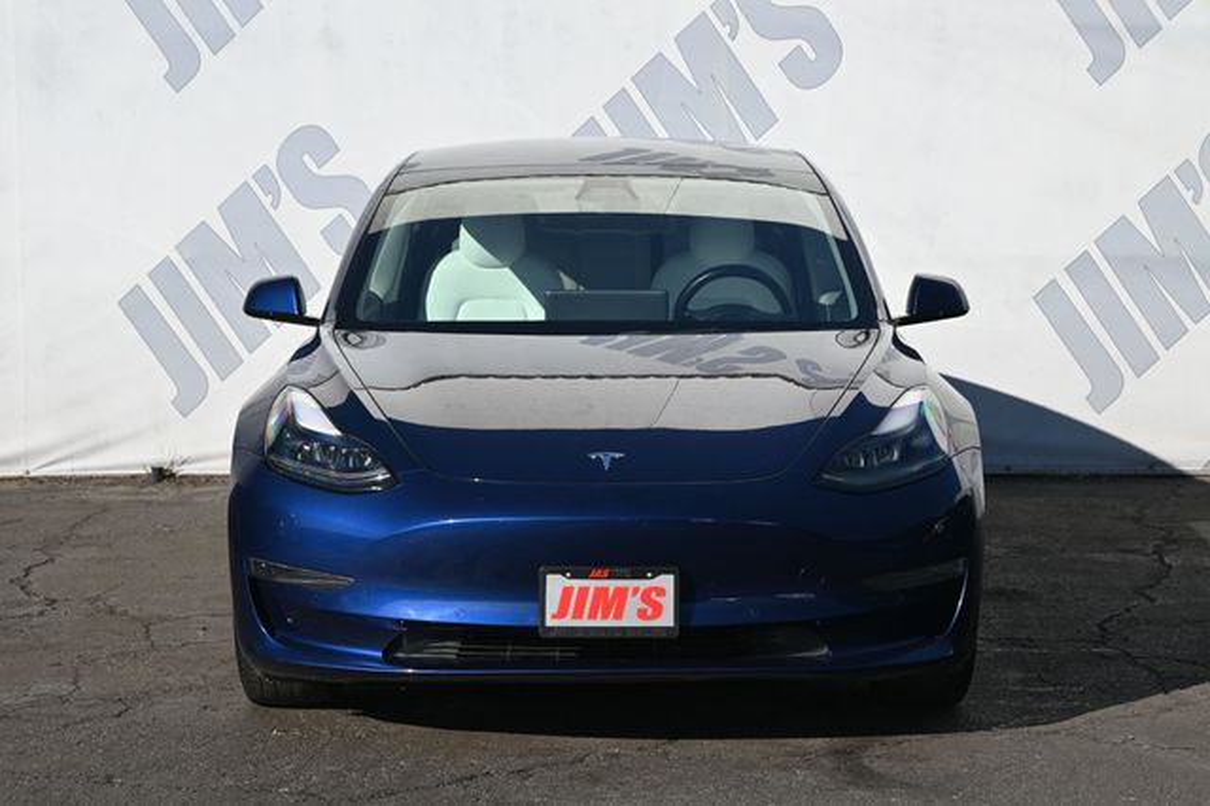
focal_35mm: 72
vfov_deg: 18.9
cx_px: 605
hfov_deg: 28.1
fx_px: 2419
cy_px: 403
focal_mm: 48
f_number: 6
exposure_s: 1/320
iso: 100
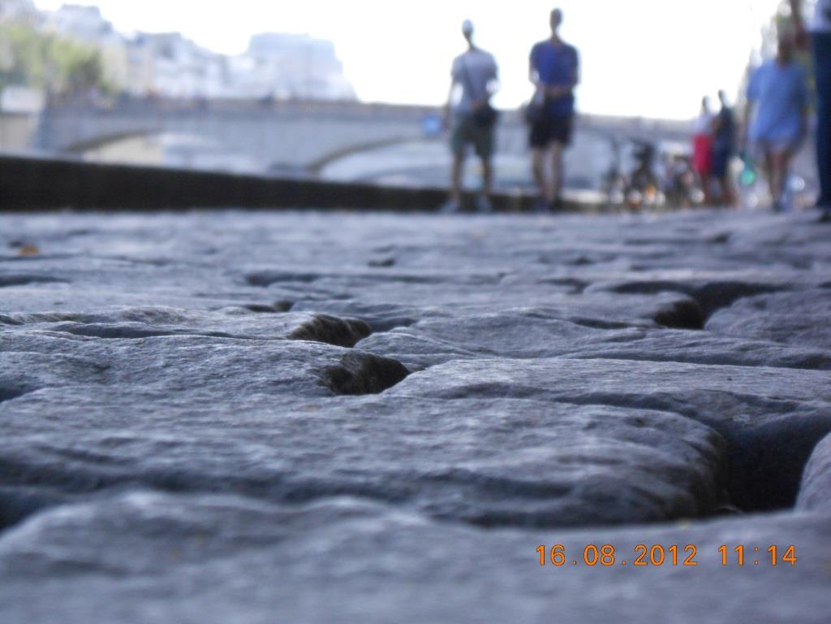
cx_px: 416
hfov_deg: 16.6
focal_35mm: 119
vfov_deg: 12.5
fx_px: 2857
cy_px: 312
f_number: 5.5
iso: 400
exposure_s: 1/500
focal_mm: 21.2
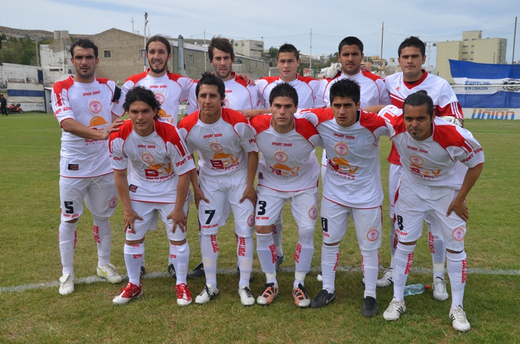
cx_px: 260
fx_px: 562
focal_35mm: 39
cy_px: 172
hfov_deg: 49.6
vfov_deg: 34.1
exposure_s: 1/250
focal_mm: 26
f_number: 8
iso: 100
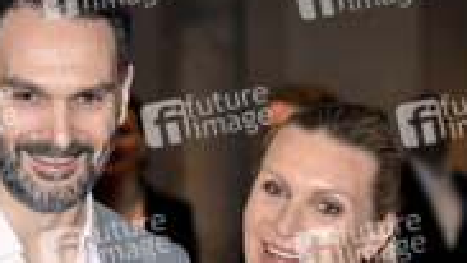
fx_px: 2266
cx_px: 139
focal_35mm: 183
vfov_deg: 6.6
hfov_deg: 11.7
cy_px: 309
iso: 500
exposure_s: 1/200
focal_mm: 71
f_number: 3.5
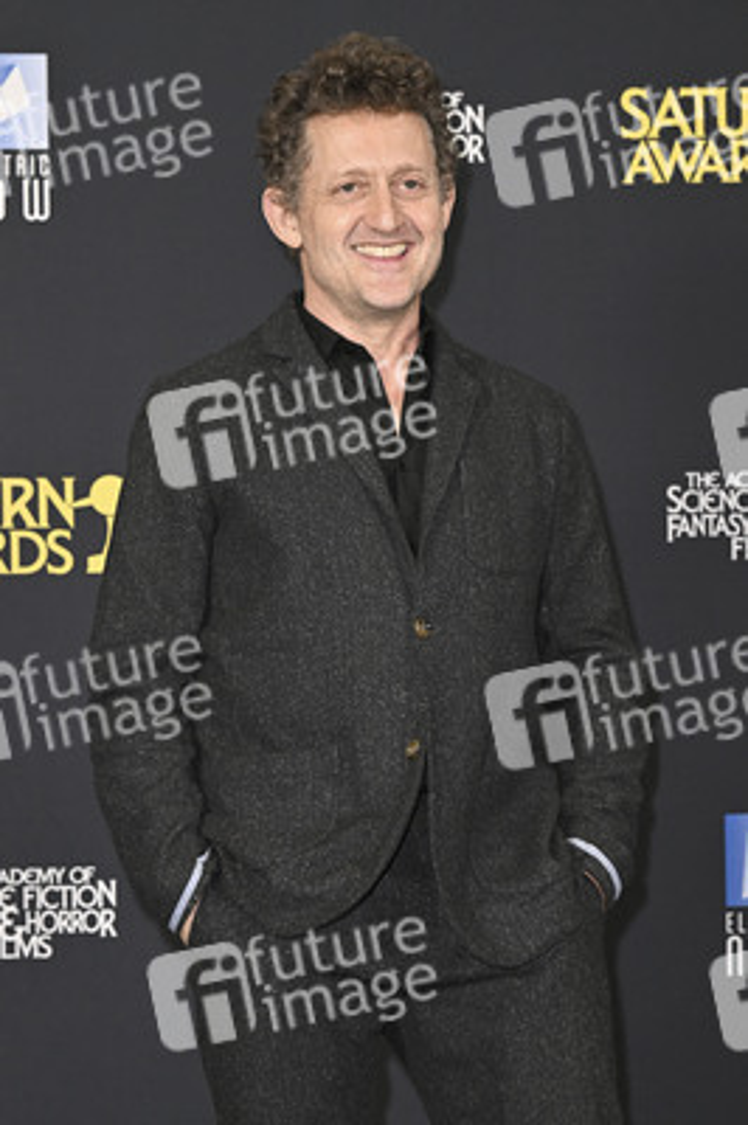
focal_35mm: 84
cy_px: 562
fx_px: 2622
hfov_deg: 16.2
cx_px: 374
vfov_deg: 24.2
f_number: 5
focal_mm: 84
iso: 2000
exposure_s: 1/320
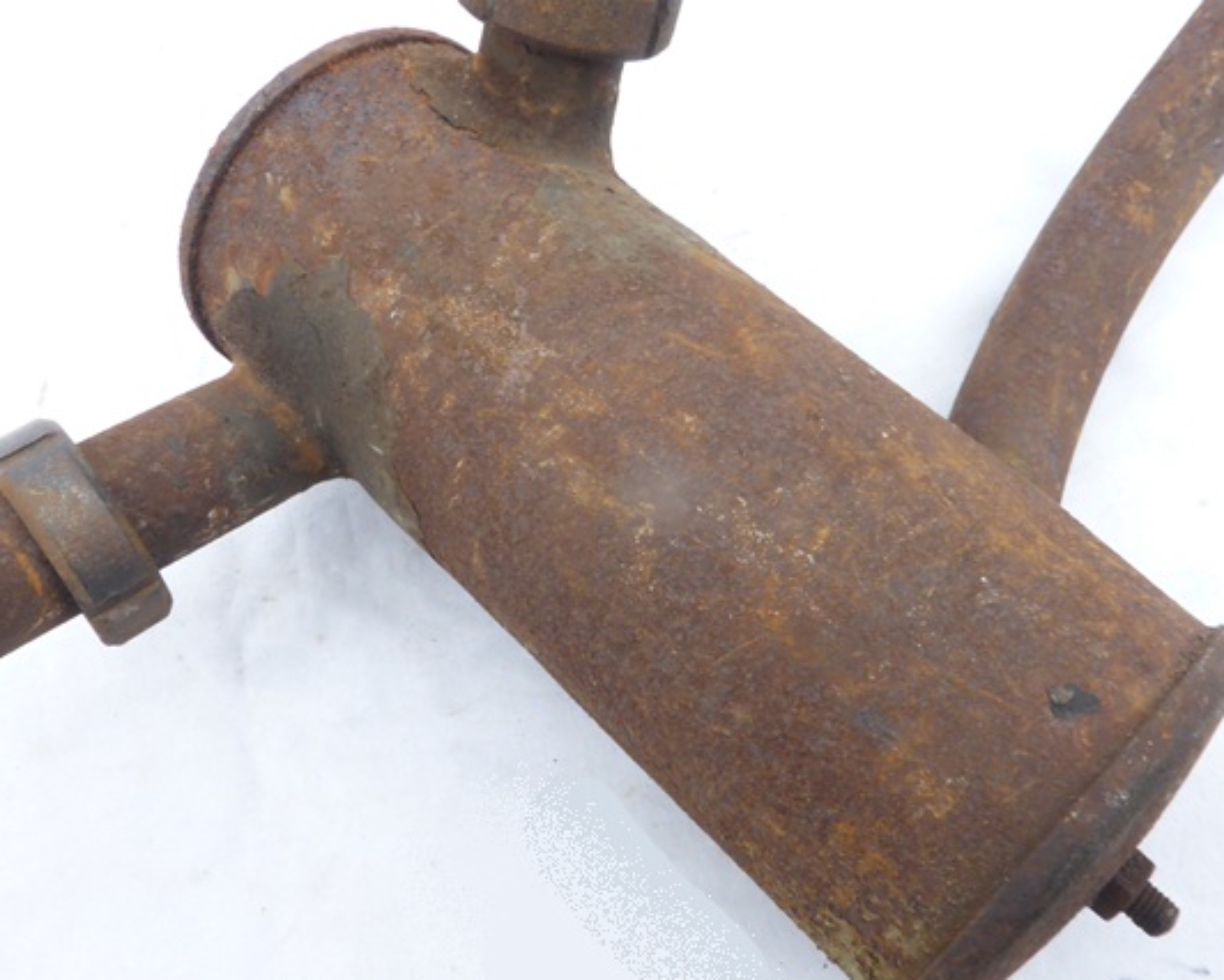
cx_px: 658
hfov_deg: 54.1
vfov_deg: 44.6
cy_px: 481
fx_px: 1196
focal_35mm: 33
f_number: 5.6
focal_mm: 4.3
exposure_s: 1/30
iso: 100
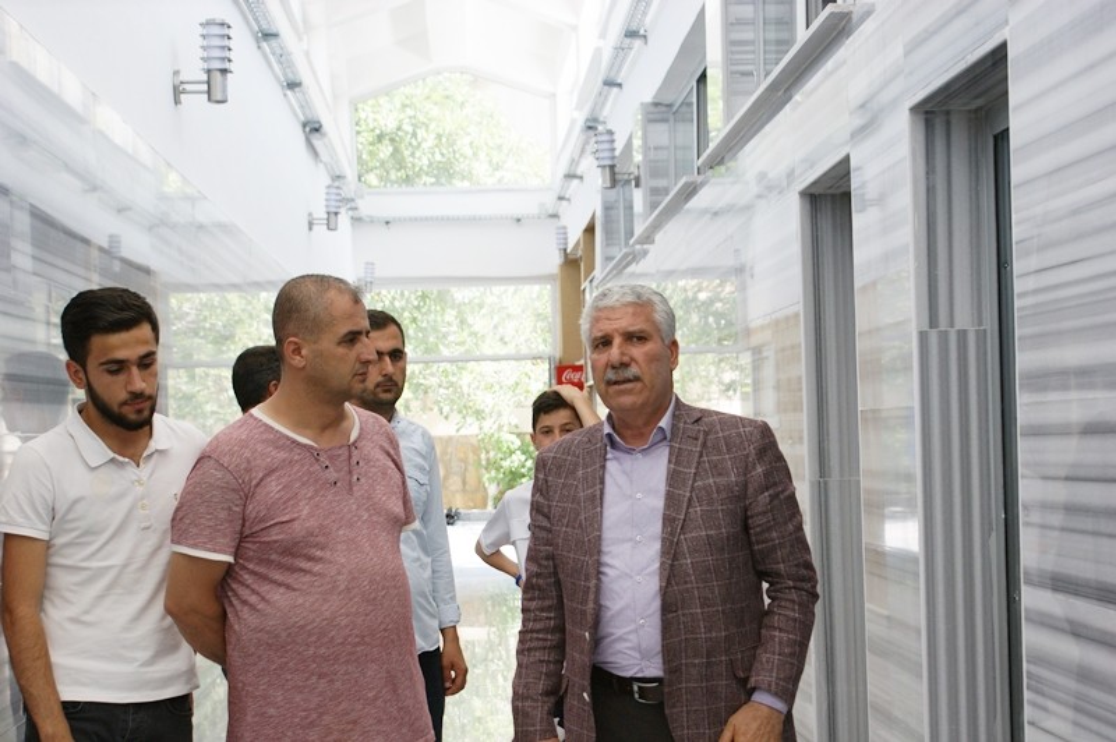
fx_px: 2091
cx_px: 558
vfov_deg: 20.1
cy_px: 371
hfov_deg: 29.9
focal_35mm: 68
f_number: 5.6
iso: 125
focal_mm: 45
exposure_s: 1/80
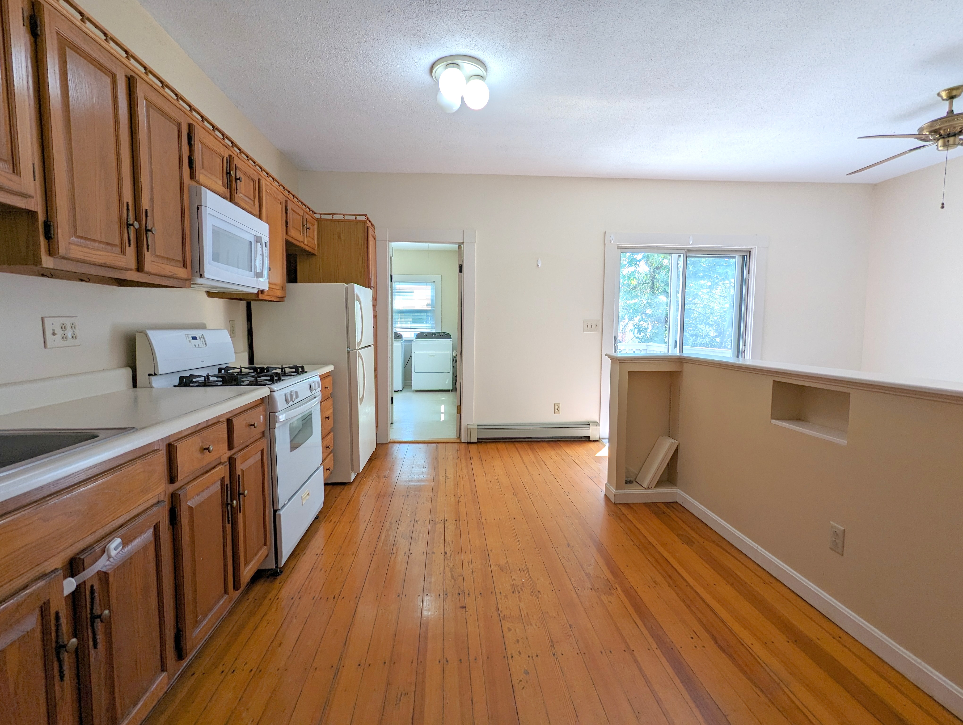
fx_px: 446
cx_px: 482
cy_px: 362
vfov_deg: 78.2
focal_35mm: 16
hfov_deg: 94.4
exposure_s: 1/120
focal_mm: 2.35
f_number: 2.2
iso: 68
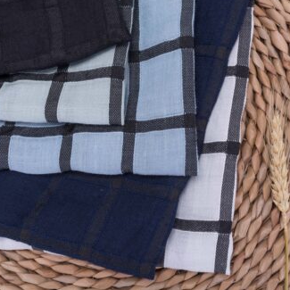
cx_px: 158
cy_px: 144
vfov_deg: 36.1
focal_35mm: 47
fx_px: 445
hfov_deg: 36.0
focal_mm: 24
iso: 100
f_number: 11
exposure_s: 1/125
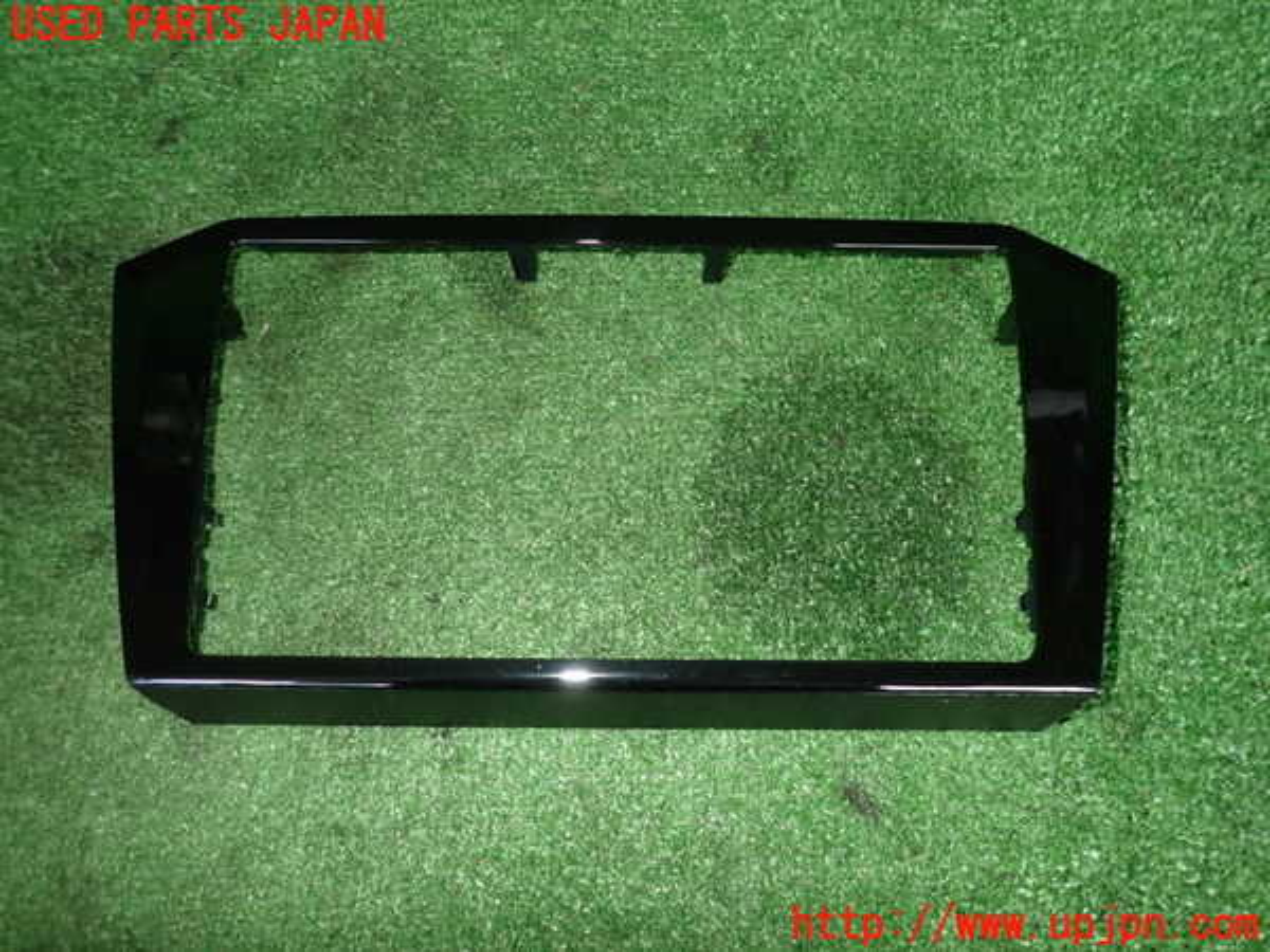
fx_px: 917
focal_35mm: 25
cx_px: 635
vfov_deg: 54.9
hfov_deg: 69.4
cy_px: 476
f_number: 5.6
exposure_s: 1/30
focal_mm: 4.5
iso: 160
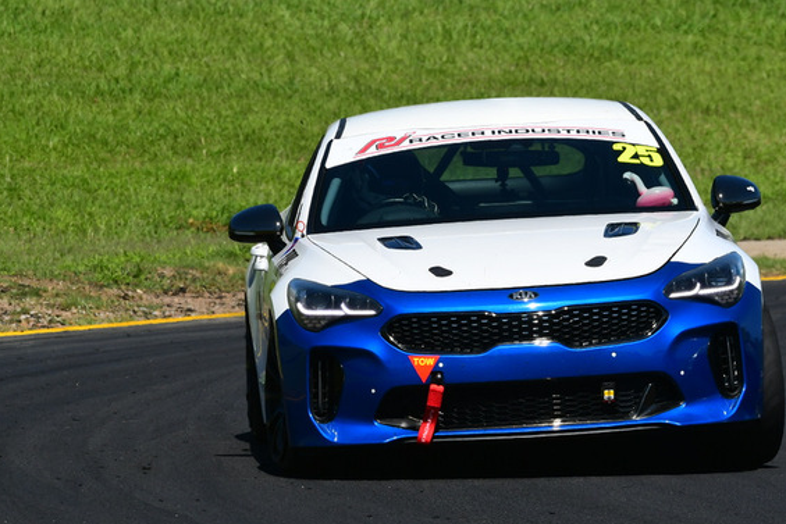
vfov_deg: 2.2
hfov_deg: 3.3
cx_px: 551
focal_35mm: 616
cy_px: 171
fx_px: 13452
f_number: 11
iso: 320
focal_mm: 290
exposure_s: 1/640
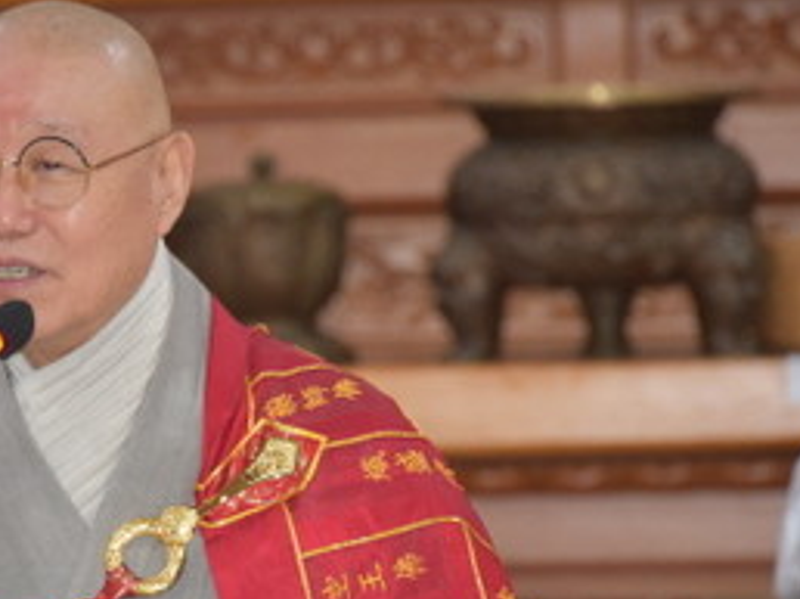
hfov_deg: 3.5
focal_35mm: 560
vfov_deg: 2.7
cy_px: 391
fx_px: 12930
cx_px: 133
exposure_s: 1/60
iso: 2800
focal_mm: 250
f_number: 5.6
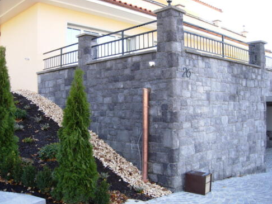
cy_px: 102
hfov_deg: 50.1
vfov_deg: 38.7
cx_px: 136
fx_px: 291
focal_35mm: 37
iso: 50
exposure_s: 1/71.8
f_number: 2.7
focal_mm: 7.5
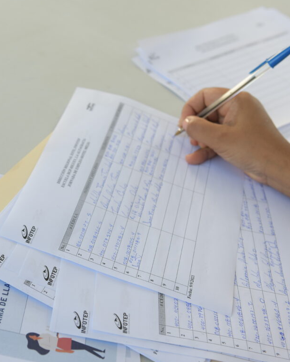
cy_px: 181
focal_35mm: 63
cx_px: 60
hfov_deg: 23.9
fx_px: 676
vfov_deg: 30.0
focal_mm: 44
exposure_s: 1/250
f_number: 4.5
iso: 320
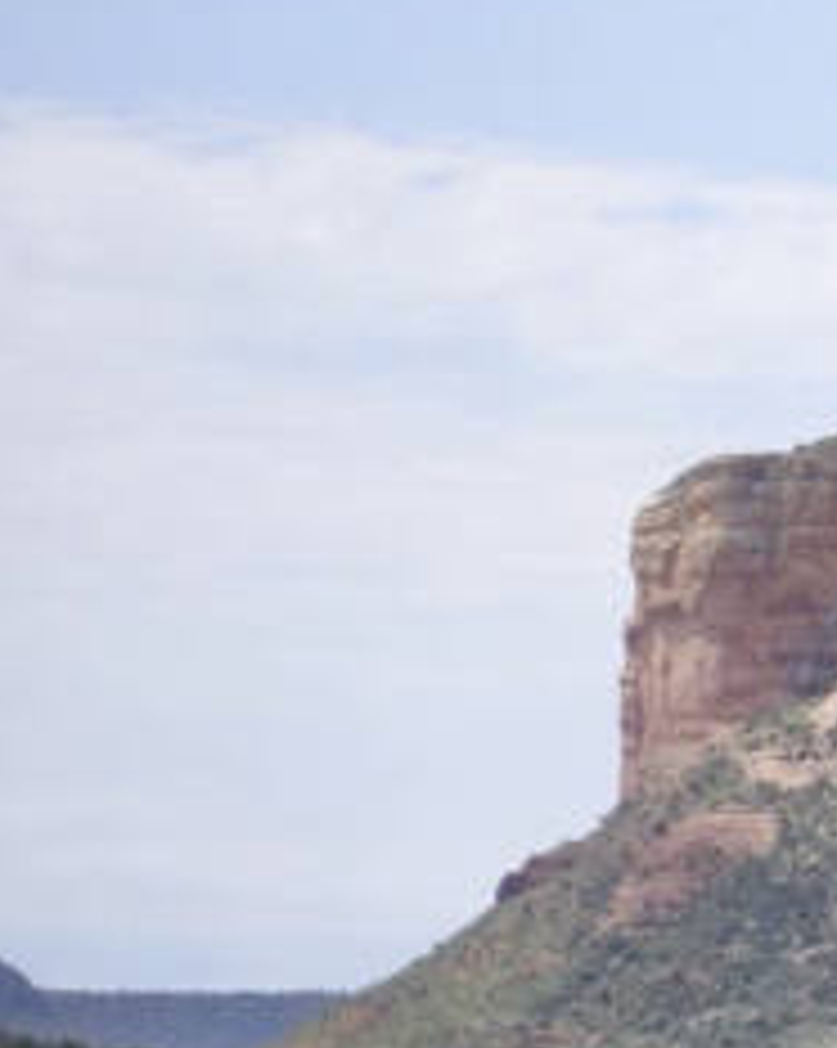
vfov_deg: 6.6
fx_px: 9023
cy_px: 1307
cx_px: 2313
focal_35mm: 291
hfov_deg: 5.1
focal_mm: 25.53
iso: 125
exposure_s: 1/320
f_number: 5.6
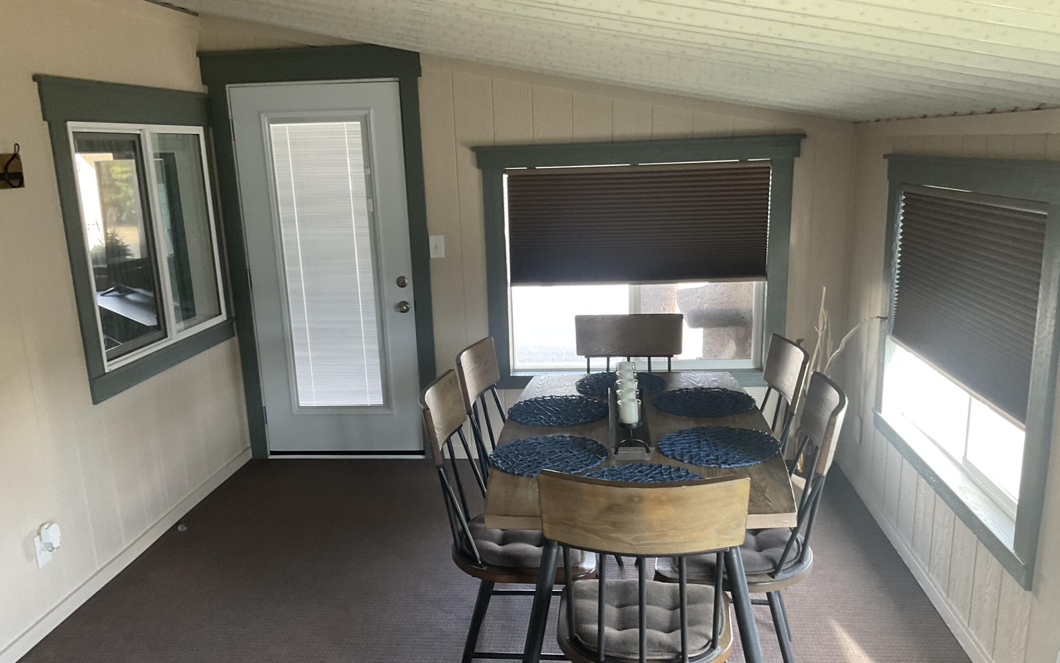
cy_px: 371
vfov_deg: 40.5
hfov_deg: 61.2
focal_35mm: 31
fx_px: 896
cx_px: 534
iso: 125
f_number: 1.8
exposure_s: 1/60
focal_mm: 3
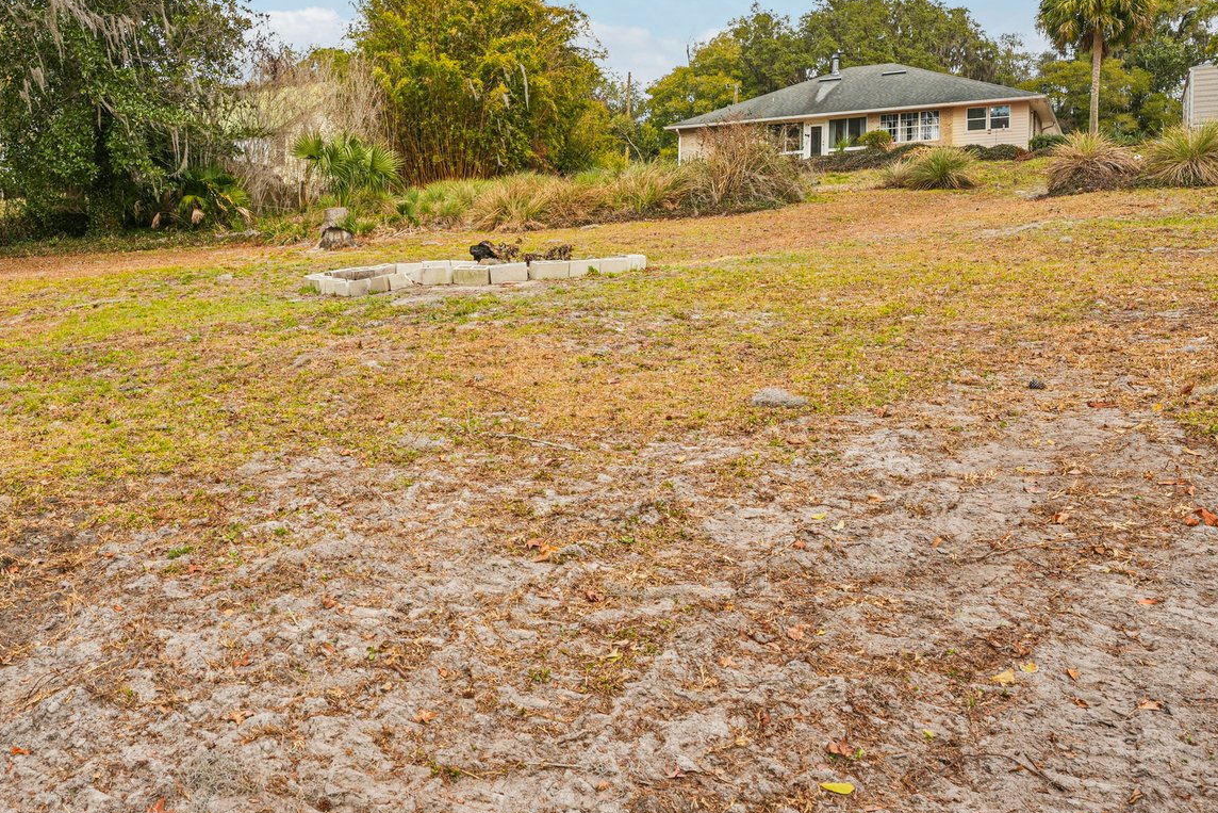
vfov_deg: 38.4
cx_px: 340
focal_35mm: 34
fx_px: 1163
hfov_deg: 53.4
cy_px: 326
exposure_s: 1/100
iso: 100
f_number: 9
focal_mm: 19.2
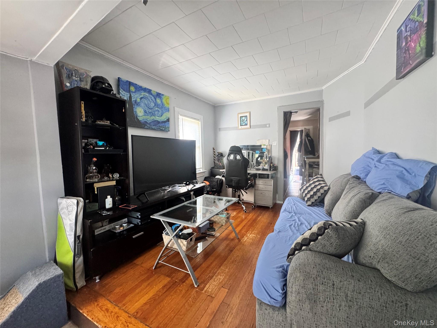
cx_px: 218
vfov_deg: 85.7
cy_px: 164
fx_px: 177
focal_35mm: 14
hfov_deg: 102.1
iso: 320
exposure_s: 1/80
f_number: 2.2
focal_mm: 2.22
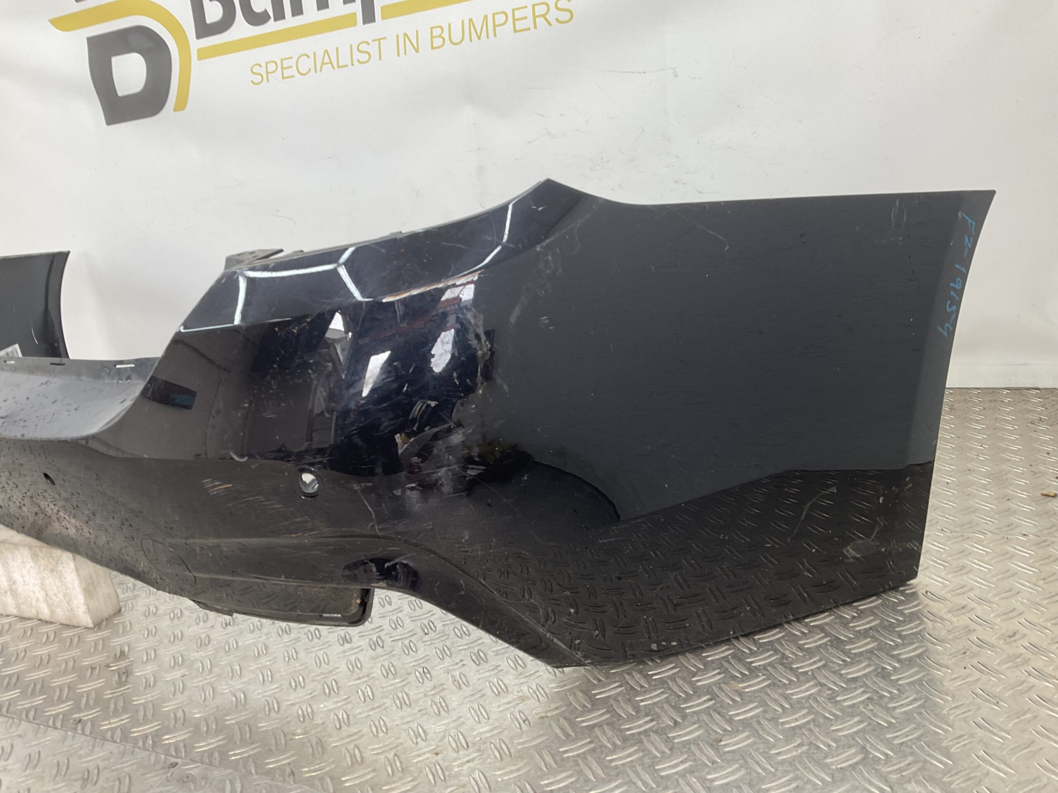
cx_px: 529
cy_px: 396
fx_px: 886
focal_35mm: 29
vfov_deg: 48.2
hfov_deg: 61.7
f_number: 1.8
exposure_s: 1/100
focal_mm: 3
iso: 25
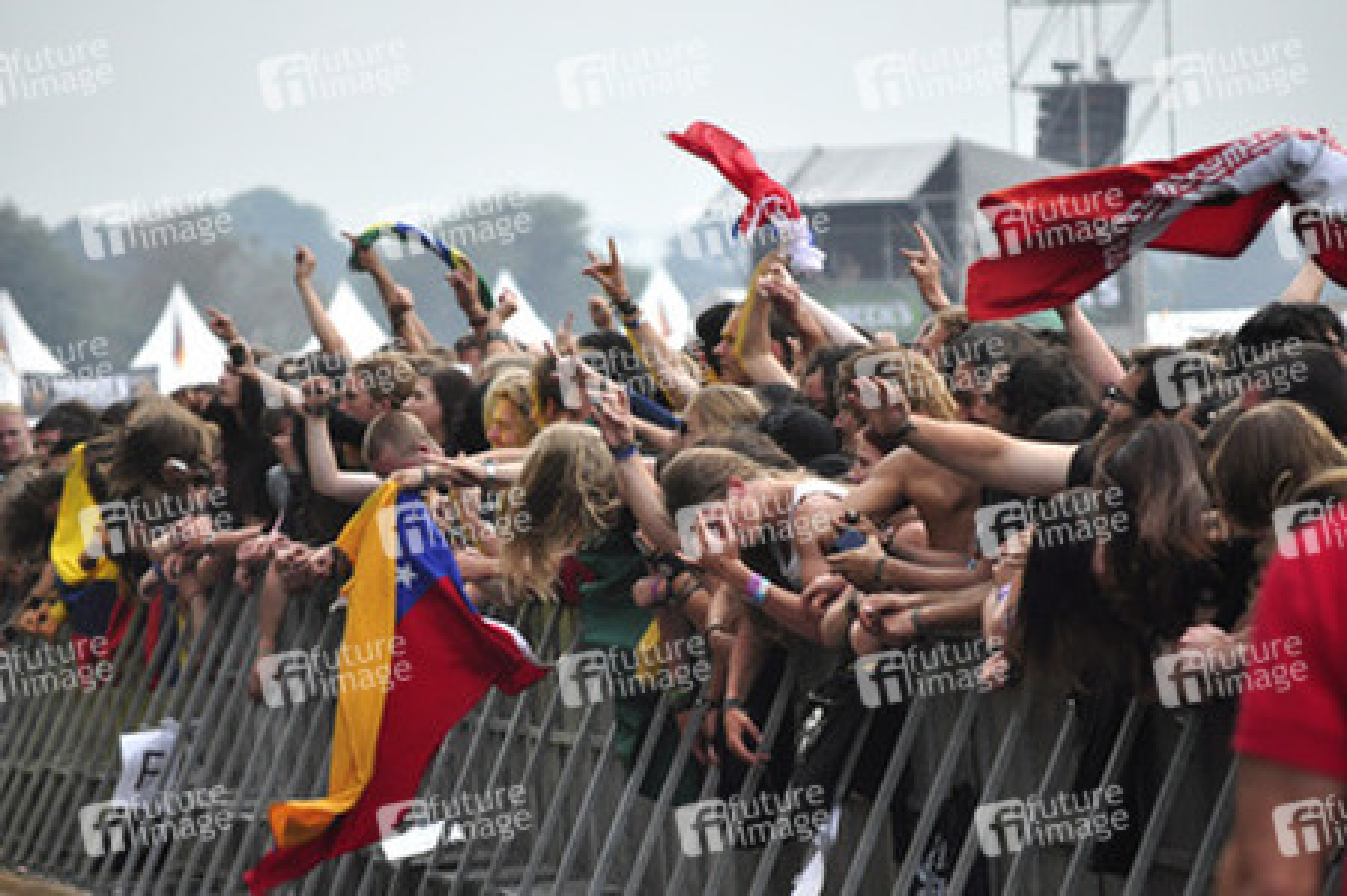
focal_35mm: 270
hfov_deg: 7.6
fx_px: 10095
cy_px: 448
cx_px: 674
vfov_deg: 5.1
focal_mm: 180
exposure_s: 1/500
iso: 800
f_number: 5.6
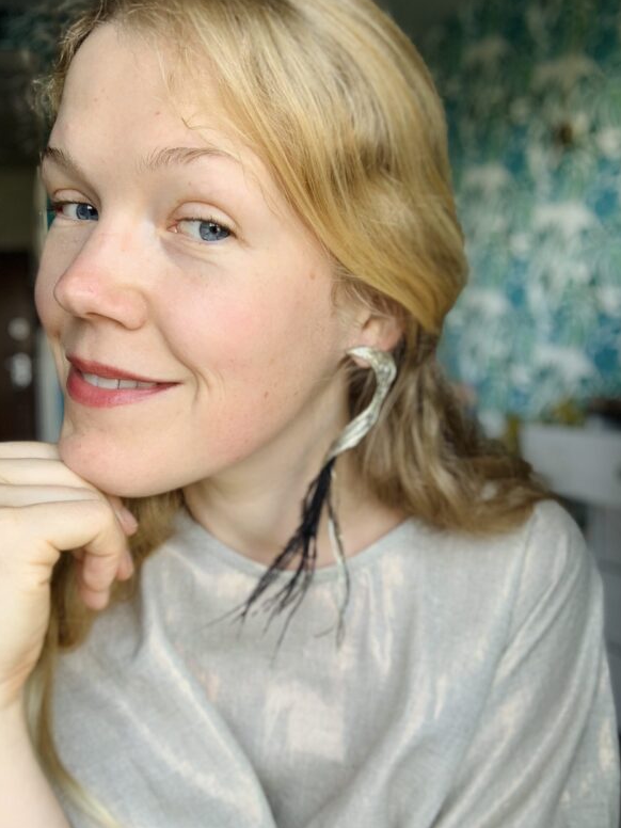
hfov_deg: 42.9
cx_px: 316
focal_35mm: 33
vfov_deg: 55.4
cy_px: 420
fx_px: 789
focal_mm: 2.87
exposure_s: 1/72
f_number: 2.2
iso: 64
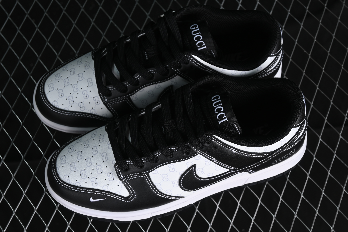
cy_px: 116
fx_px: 725
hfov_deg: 27.0
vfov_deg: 18.2
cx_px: 174
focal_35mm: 75
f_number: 6.3
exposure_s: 1/50
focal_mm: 50
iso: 160
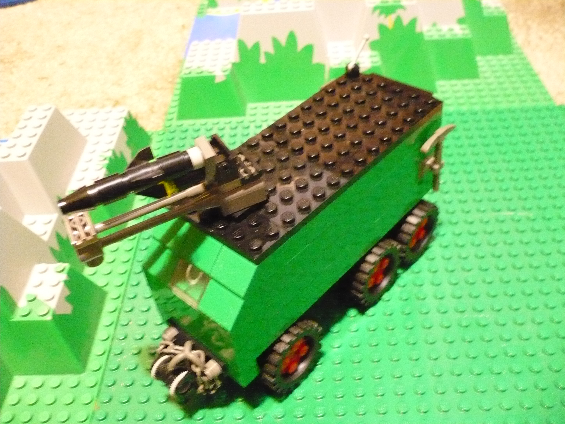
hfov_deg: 52.6
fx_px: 571
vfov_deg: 40.7
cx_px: 282
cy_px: 212
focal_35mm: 35
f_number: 2.8
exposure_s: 1/4
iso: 800
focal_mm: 5.8
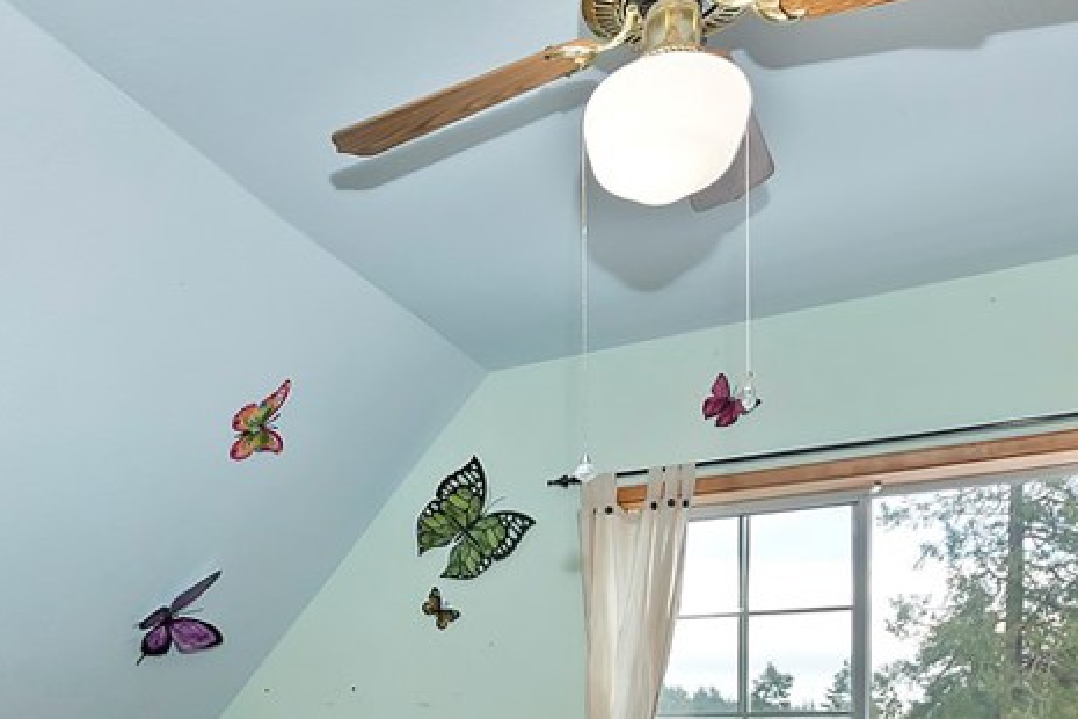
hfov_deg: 55.4
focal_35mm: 33
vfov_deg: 35.3
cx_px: 318
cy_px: 755
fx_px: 988
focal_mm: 10
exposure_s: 1/30
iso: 400
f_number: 8
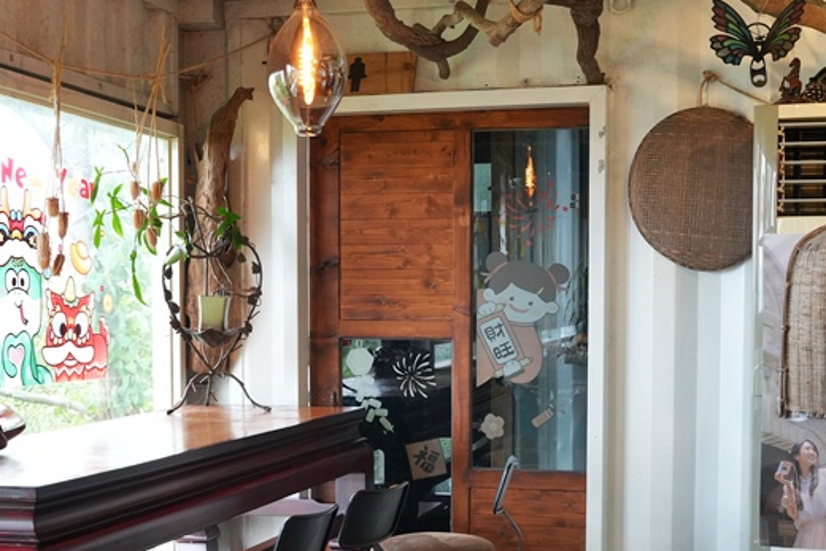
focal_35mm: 63
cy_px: 415
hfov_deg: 32.0
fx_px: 1441
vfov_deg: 21.5
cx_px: 402
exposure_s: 1/125
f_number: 5
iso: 1250
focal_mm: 31.9
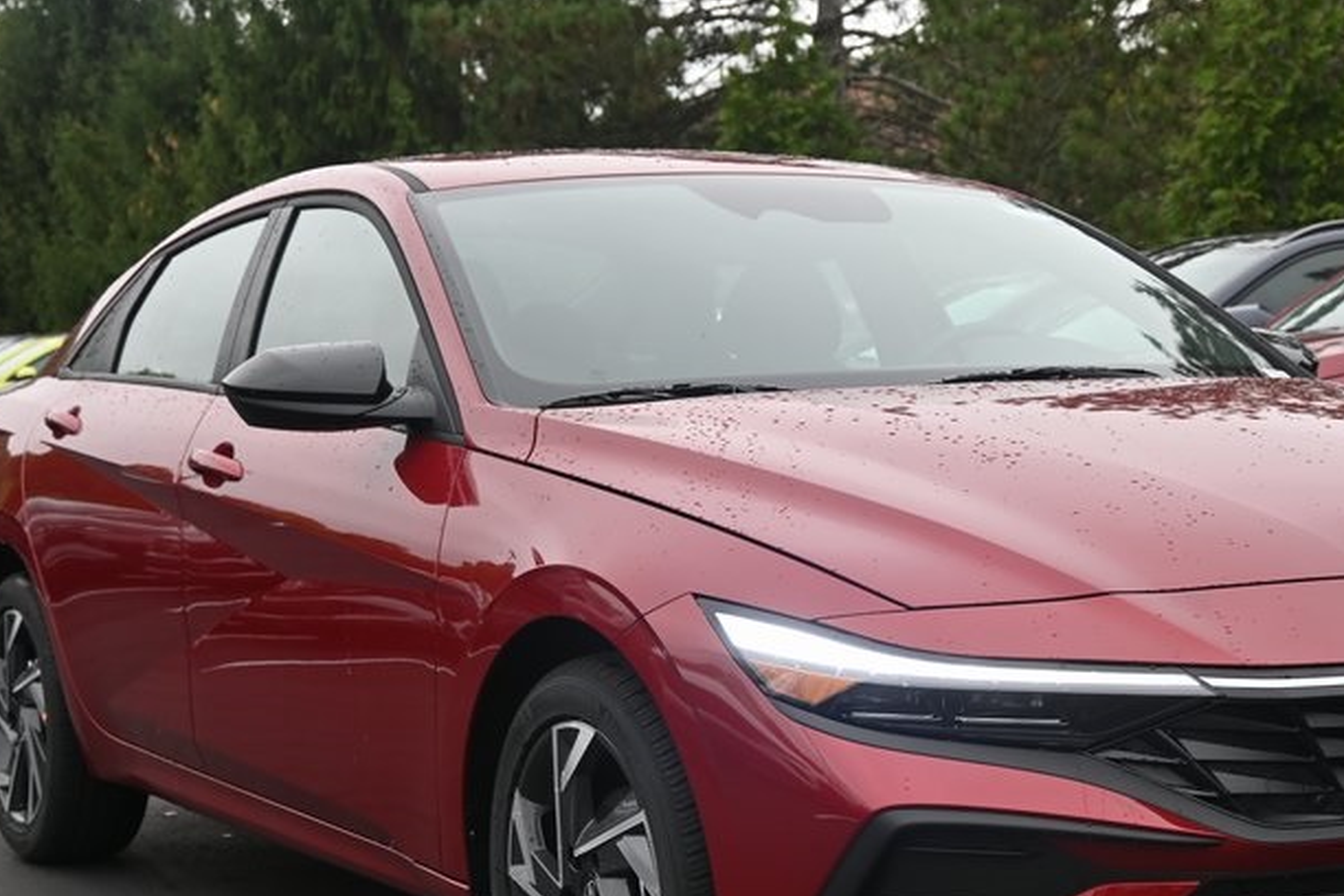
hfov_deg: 27.7
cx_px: 810
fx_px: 2719
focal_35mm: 73
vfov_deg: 18.7
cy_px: 601
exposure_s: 1/250
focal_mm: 29
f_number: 4.8
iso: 220
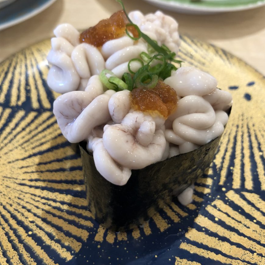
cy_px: 134
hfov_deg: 48.4
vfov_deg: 48.5
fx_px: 294
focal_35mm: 34
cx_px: 129
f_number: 1.8
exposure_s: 1/25
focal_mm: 3.99
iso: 32
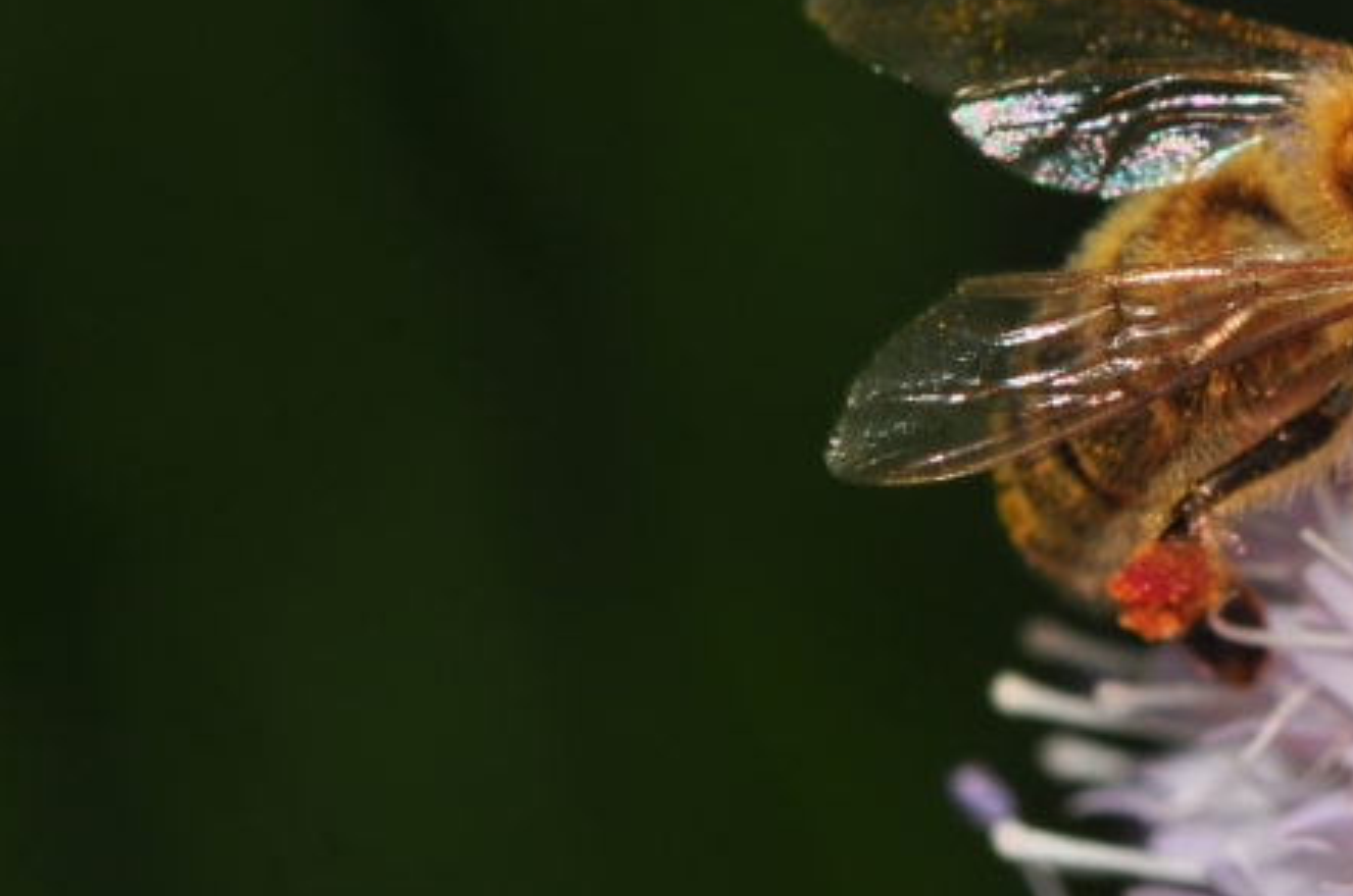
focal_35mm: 365
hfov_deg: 5.6
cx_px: 1463
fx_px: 13699
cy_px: 575
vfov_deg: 3.7
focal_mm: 105
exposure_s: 1/200
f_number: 14
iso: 200
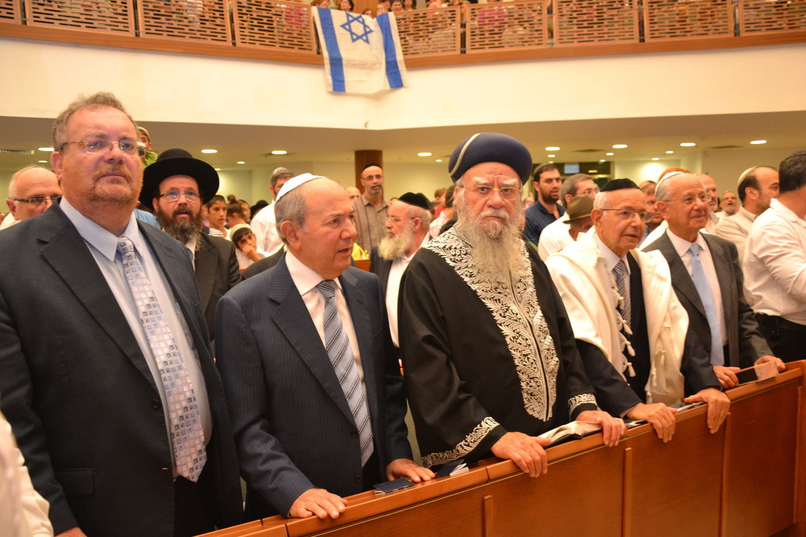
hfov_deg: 67.4
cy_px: 268
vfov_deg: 47.9
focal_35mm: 27
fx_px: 604
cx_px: 403
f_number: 3.5
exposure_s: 1/60
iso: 900
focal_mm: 18
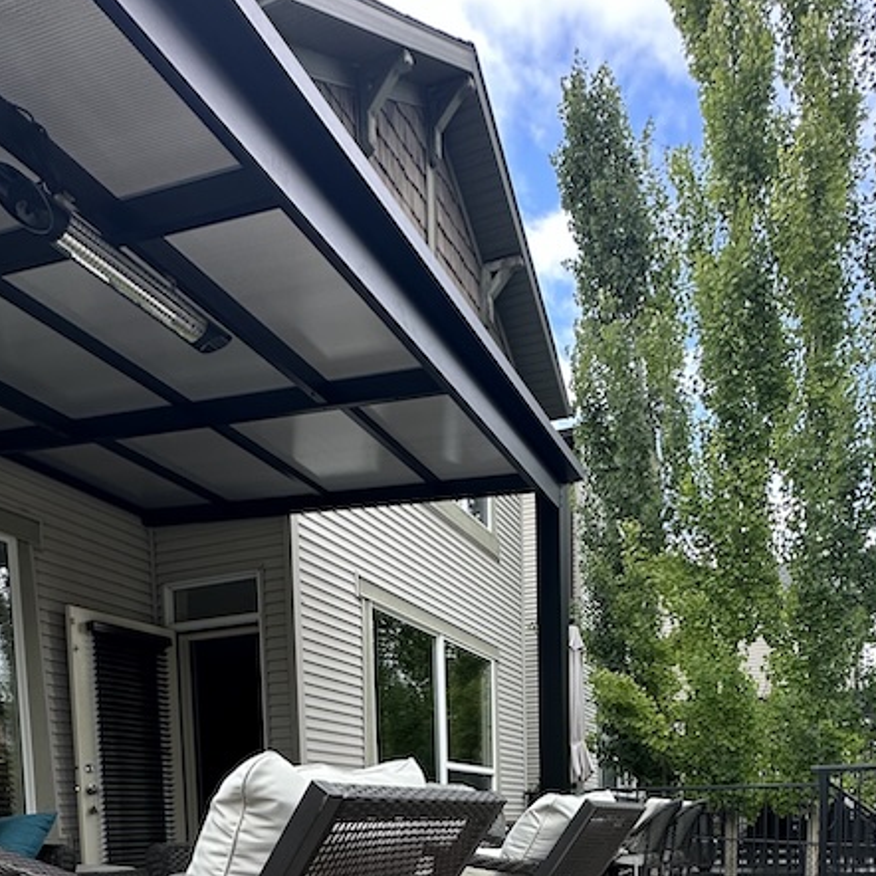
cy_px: 886
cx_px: 539
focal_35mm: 28
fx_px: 802
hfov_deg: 56.7
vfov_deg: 47.1
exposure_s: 1/323
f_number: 2.2
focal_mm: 2.22
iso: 40
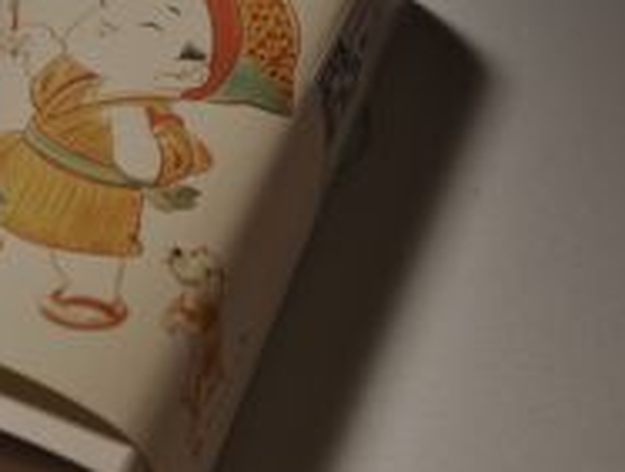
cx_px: 134
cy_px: 154
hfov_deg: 15.9
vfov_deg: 12.1
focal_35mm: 123
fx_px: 2225
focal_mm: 32
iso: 400
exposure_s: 1/50
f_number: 4.2
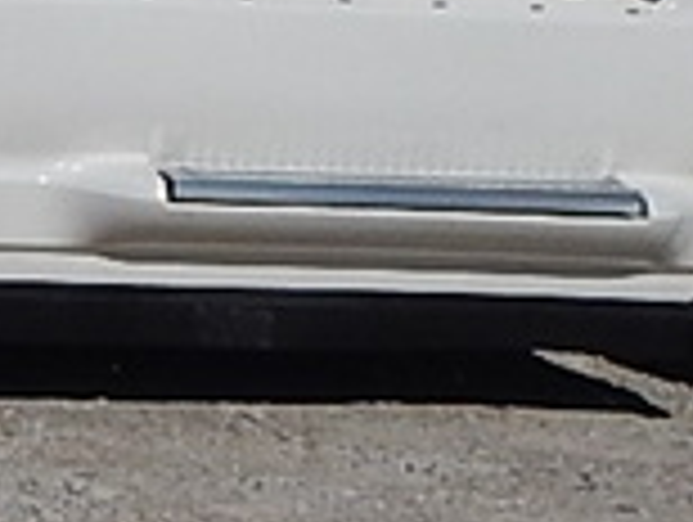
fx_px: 3729
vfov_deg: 7.8
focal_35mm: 186
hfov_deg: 9.9
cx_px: -684
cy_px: -324
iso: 125
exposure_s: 1/1250
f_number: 7.8
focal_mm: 5
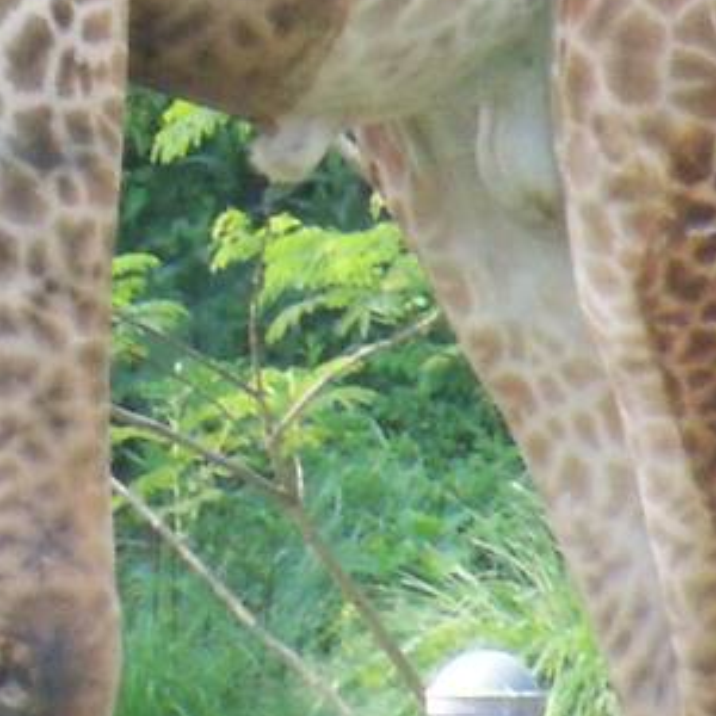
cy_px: -802
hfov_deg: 1.5
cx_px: -212
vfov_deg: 1.5
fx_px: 27286
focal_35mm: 1166
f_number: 10.3
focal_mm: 43.8
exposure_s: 1/125
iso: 400
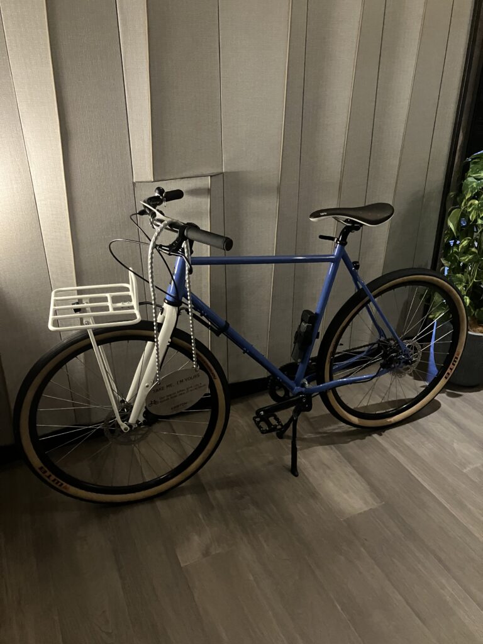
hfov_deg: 49.7
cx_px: 242
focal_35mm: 28
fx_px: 521
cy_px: 322
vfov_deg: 63.4
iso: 640
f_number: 1.8
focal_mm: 3.99
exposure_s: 1/20
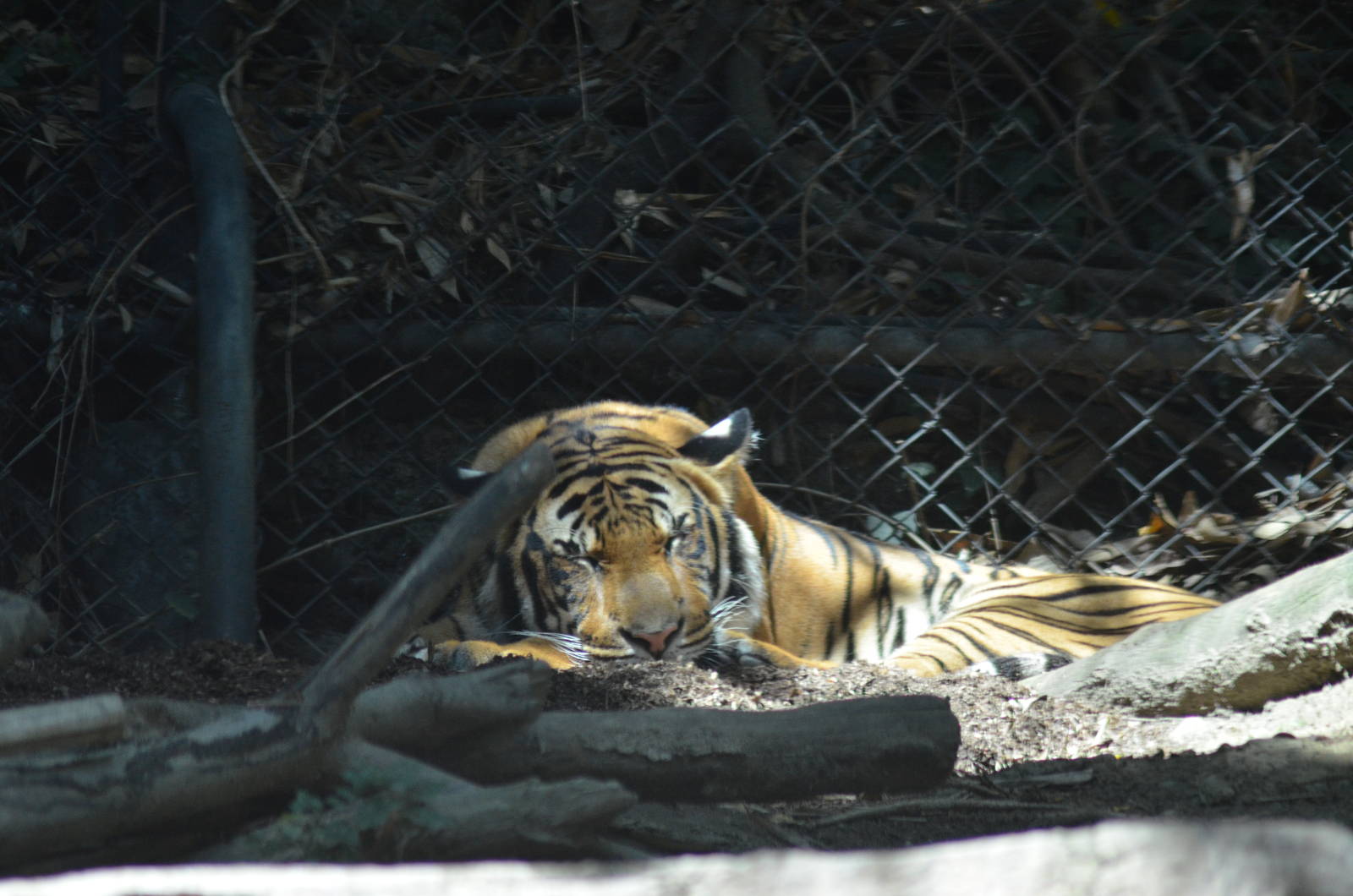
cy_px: 448
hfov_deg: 4.6
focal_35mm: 450
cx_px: 676
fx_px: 16879
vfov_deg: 3.0
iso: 1100
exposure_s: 1/500
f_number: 5.6
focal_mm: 300
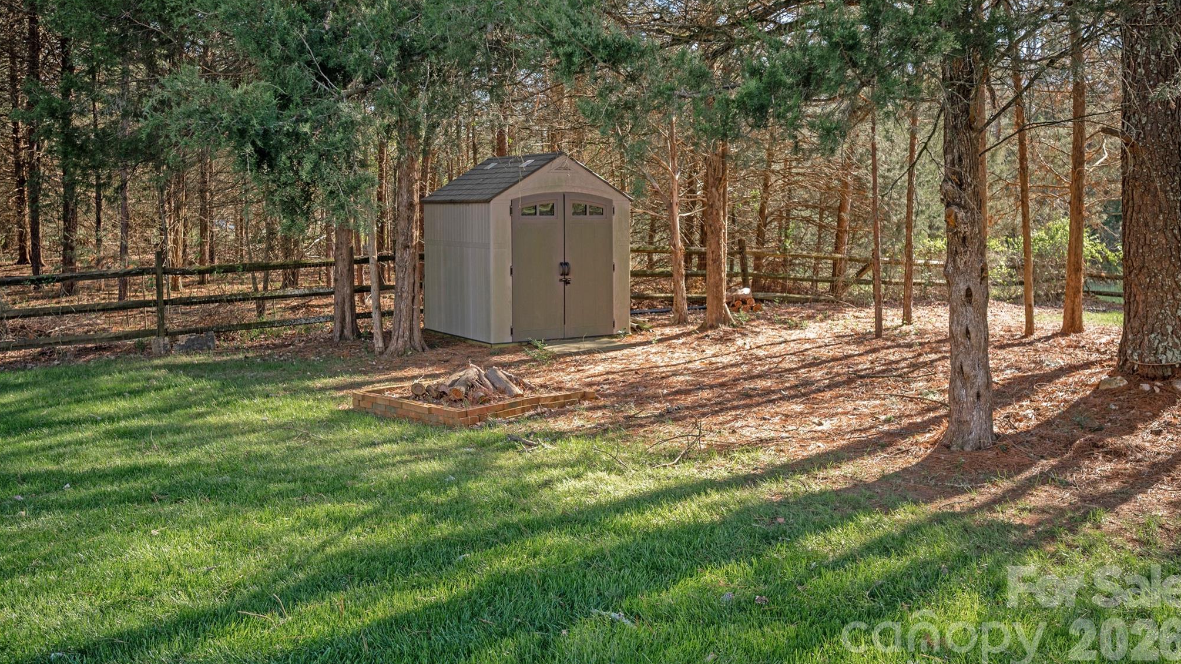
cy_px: 281
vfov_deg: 36.6
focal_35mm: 32
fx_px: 1002
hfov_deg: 61.0
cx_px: 593
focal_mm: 30
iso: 280
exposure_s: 1/250
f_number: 4
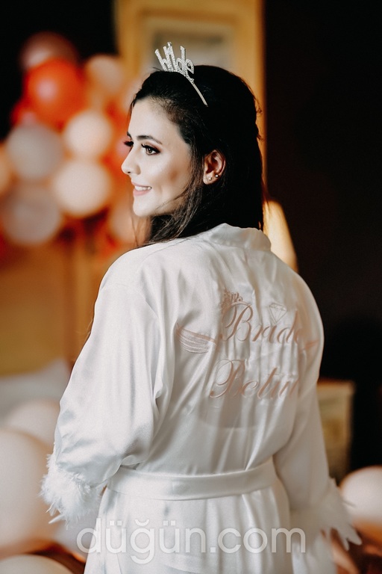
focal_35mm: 85
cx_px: 191
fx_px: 1353
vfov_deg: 23.9
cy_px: 287
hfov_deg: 16.1
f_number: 2
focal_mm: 85
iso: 500
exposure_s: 1/320
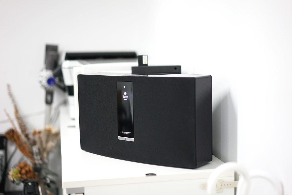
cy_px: 98
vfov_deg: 24.7
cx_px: 146
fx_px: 446
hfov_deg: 36.2
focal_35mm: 55
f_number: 1.8
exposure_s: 1/40
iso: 320
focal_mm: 55
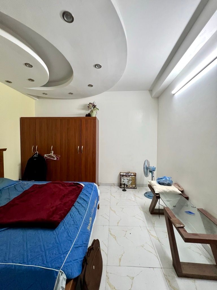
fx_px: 109
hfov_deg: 89.9
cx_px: 108
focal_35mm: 13
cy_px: 145
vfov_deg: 106.2
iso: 200
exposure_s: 1/50
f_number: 1.8
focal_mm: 1.57
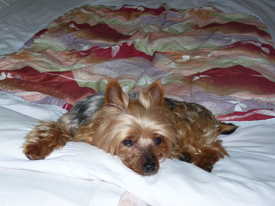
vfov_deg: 23.3
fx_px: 500
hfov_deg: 30.7
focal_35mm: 63
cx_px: 138
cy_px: 103
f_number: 3.4
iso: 100
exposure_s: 1/30
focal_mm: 11.1
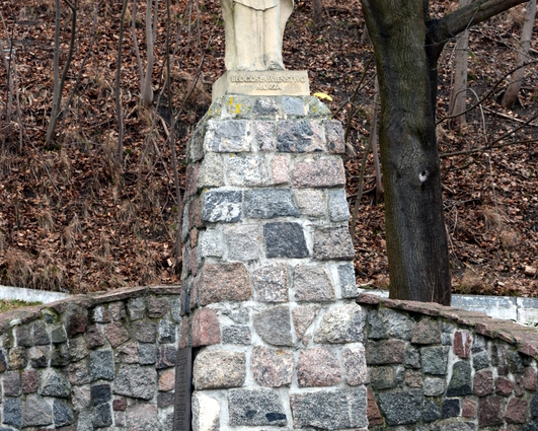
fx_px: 1959
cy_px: 190
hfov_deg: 15.6
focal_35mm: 123
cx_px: 268
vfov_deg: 12.5
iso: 400
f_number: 8
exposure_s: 1/60
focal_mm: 58
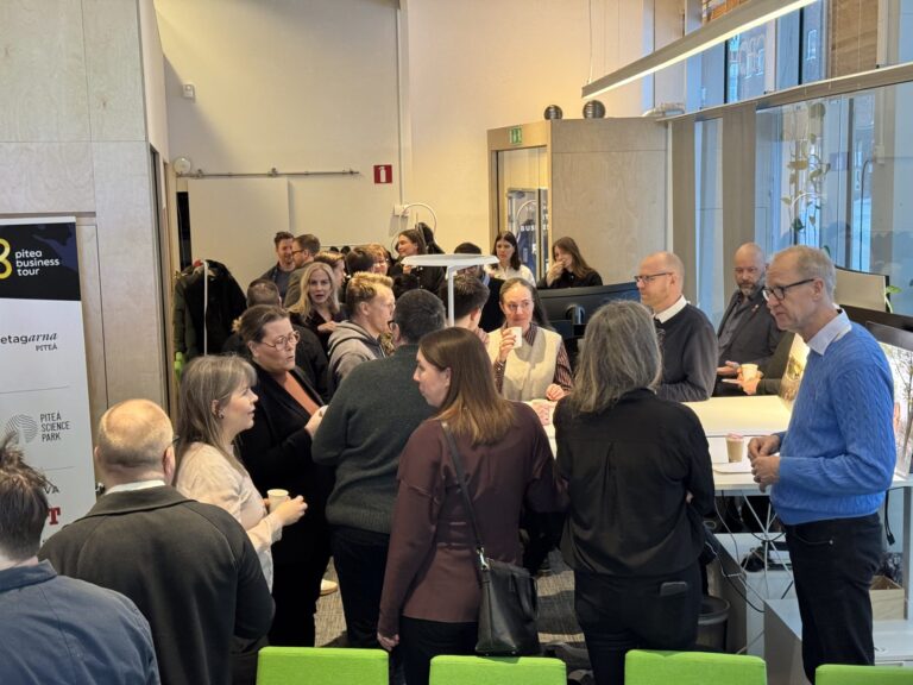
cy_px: 342
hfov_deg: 39.7
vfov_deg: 30.3
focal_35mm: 48
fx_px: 1266
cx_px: 456
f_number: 1.78
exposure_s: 1/39
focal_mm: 6.76
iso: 320
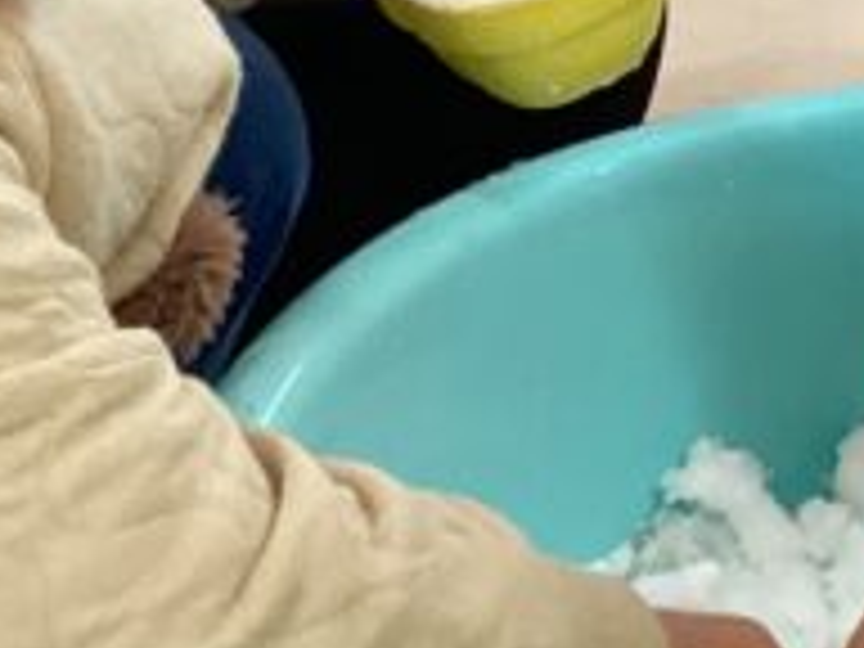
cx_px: 914
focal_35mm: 124
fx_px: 3095
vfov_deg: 11.7
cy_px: -108
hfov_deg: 15.5
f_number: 2.4
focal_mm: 3.3
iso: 200
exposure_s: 1/60
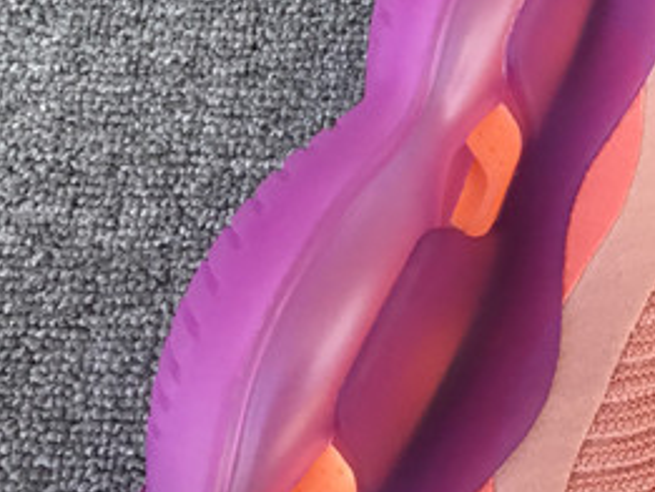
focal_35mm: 107
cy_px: 179
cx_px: 868
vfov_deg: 13.8
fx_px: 2026
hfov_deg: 17.2
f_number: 2.4
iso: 32
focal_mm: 3.3
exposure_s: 1/100
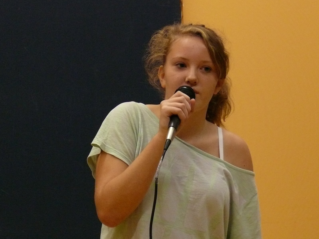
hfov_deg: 10.2
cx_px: 160
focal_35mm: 194
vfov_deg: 7.7
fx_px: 1788
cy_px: 120
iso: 400
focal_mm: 28.8
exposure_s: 1/40
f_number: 3.6
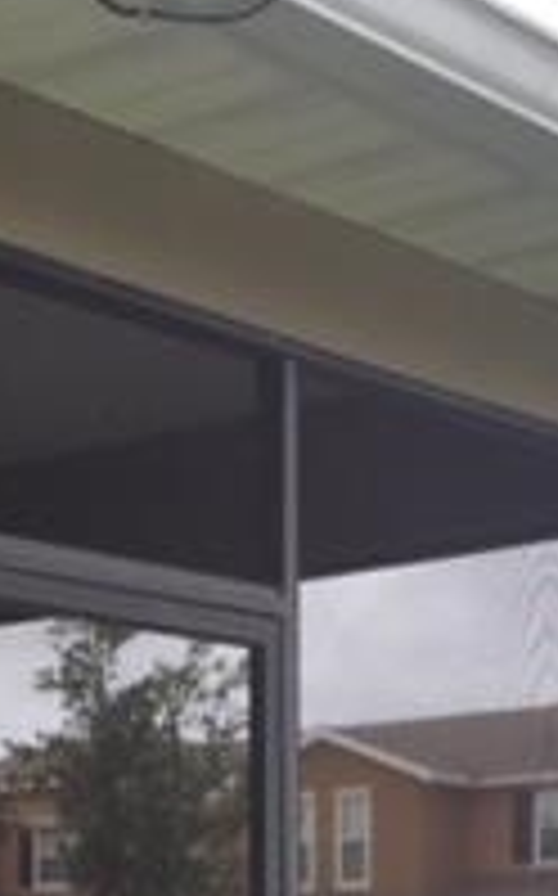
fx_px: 2414
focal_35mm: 99
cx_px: -126
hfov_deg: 12.8
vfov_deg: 20.0
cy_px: 1009
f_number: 2.2
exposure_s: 1/638
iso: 32
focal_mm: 4.15
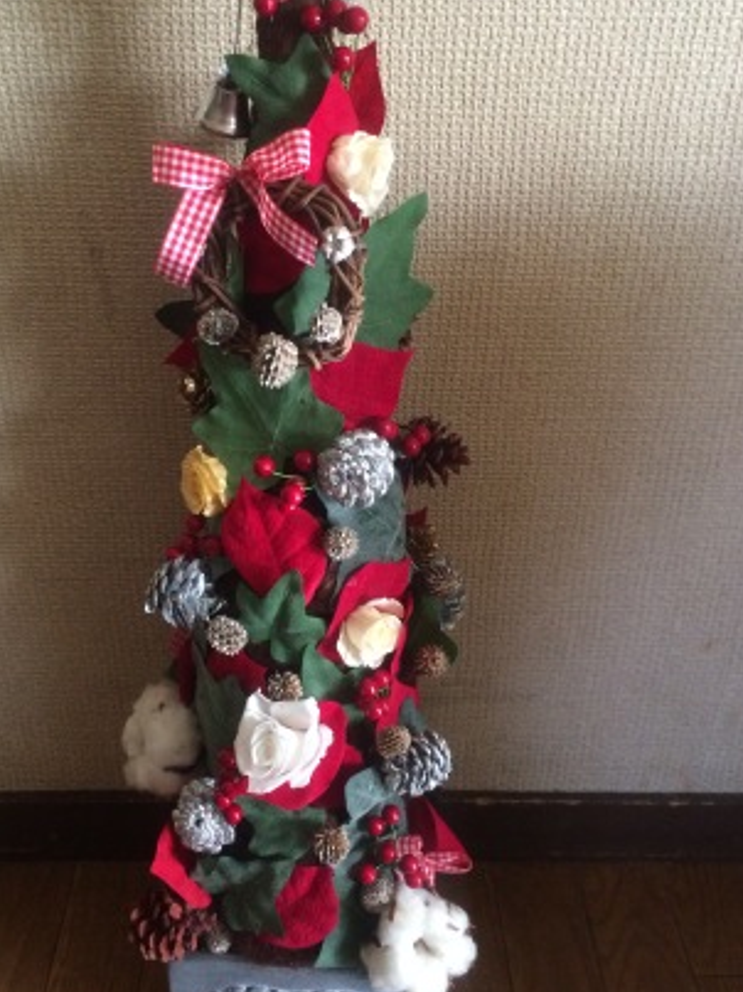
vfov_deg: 51.4
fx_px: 1031
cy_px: 495
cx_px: 338
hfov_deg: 39.6
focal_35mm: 36
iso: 250
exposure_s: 1/30
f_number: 2.2
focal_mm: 4.15
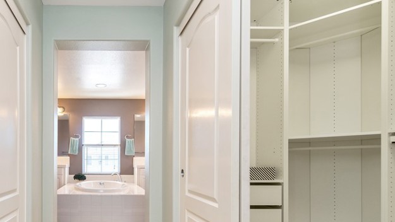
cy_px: 164
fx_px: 251
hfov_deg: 71.4
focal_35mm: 24
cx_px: 101
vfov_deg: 46.2
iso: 200
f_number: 4.5
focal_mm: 14
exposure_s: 1/80
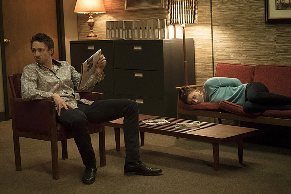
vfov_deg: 19.5
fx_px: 566
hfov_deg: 28.8
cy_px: 97
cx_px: 146
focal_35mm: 70
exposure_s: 1/160
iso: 16000
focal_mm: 70
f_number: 4
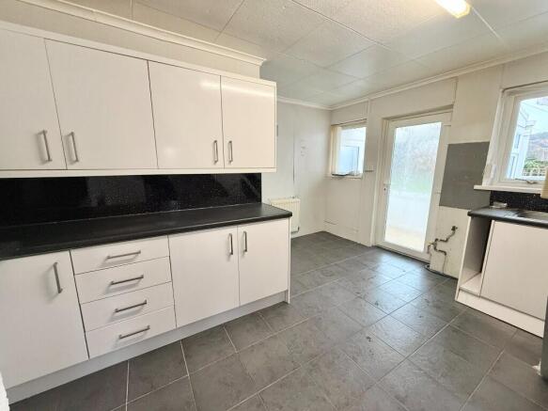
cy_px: 206
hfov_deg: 102.1
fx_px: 222
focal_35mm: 14
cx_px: 274
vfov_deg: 85.7
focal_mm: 2.22
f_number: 2.2
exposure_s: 1/50
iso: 200
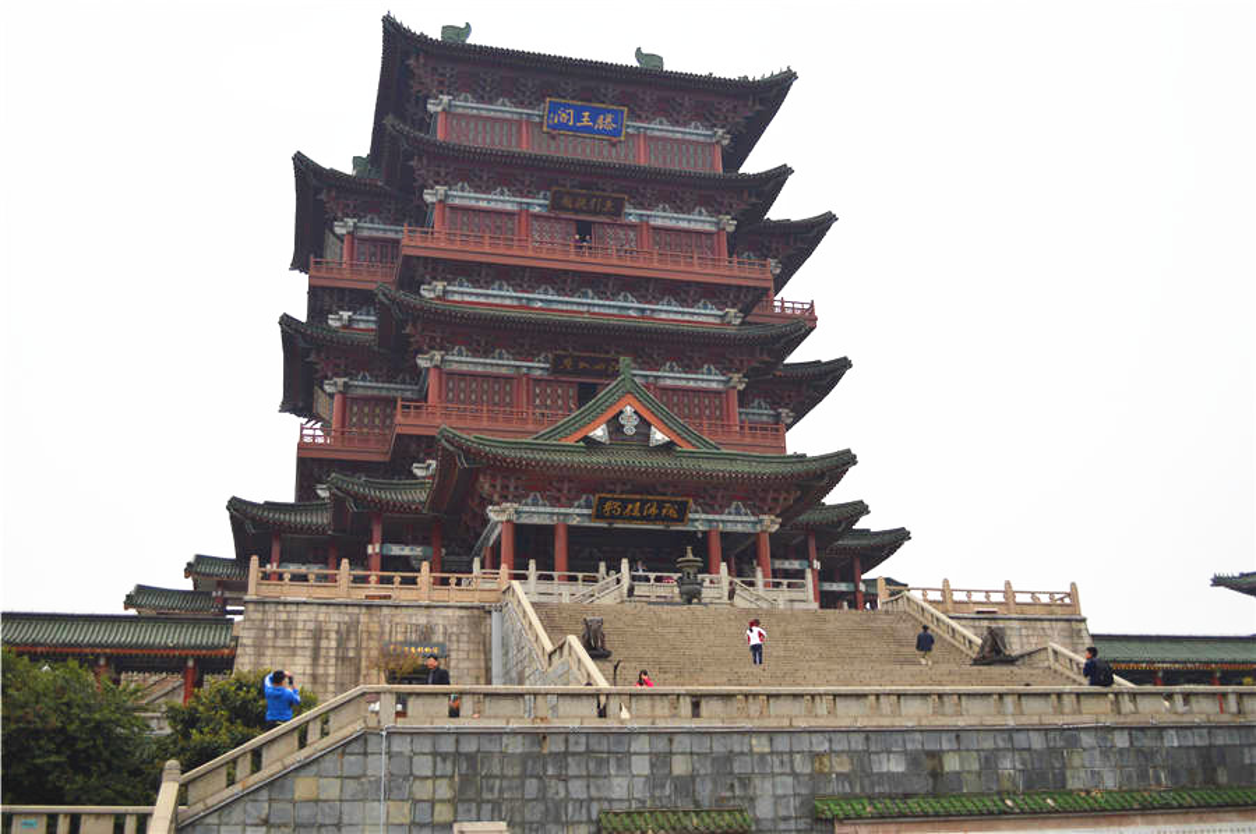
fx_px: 1255
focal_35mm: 36
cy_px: 417
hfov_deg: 53.2
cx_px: 628
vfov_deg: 36.8
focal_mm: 24
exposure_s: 1/200
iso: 100
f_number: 4
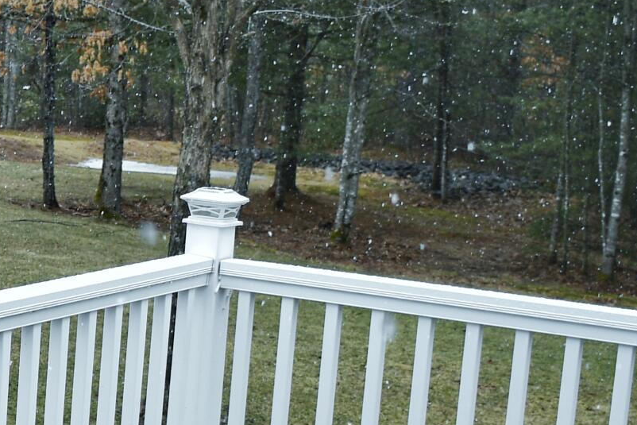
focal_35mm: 101
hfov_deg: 18.9
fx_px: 1787
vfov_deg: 13.5
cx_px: -168
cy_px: 370
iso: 100
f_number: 3.5
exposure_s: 1/640
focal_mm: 18
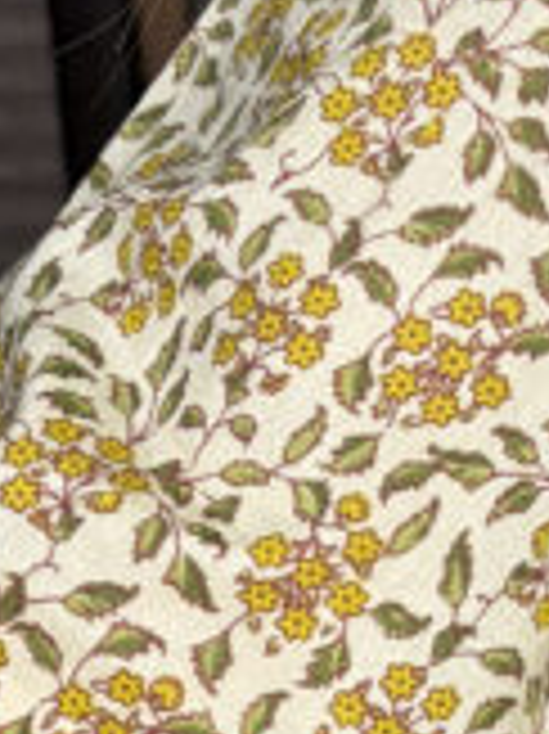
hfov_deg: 9.8
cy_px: 993
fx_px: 3155
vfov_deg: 12.8
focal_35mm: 149
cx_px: 693
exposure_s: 1/50
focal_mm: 5.96
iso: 80
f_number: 1.6
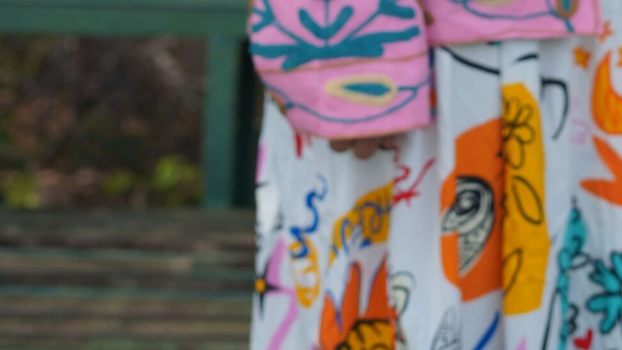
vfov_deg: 8.3
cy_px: -401
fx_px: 2276
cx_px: 526
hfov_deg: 15.4
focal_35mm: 138
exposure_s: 1/250
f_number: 4
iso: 100
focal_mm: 50
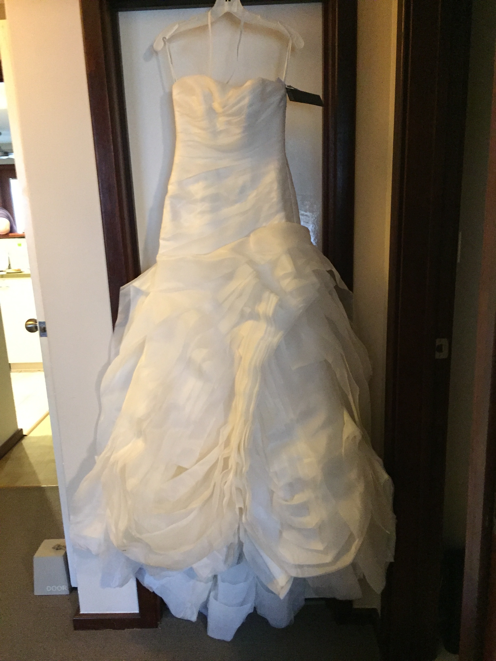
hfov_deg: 48.2
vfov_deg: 61.7
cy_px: 330
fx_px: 554
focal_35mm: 29
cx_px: 248
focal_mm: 4.15
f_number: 2.2
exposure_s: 1/17
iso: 400
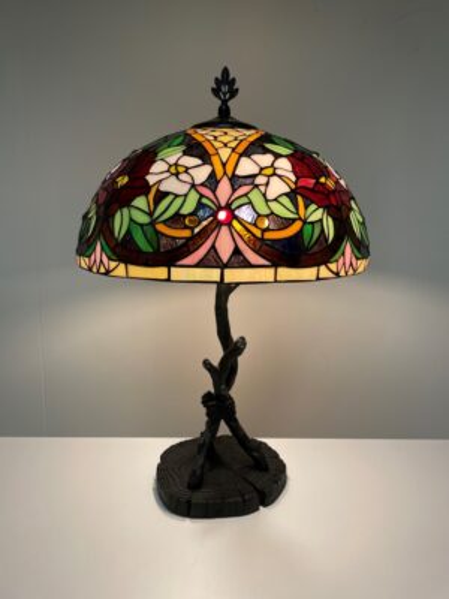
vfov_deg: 67.3
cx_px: 224
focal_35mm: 26
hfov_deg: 53.1
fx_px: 450
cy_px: 300
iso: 125
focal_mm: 4.2
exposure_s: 1/100
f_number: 1.6
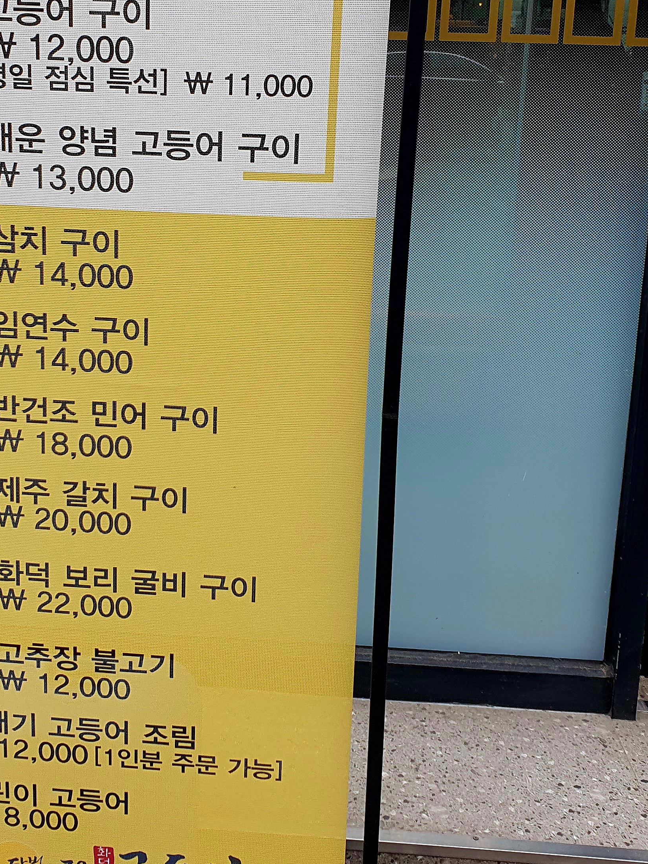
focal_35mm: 48
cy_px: 276
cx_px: 204
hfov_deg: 30.0
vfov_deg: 39.1
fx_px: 1198
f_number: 2.4
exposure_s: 1/196
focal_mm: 4.3
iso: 50
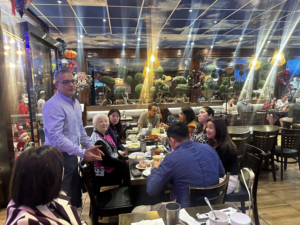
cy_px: 112
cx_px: 150
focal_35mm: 24
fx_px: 208
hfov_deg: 71.6
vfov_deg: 56.8
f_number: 1.78
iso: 800
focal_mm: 6.86
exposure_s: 1/60
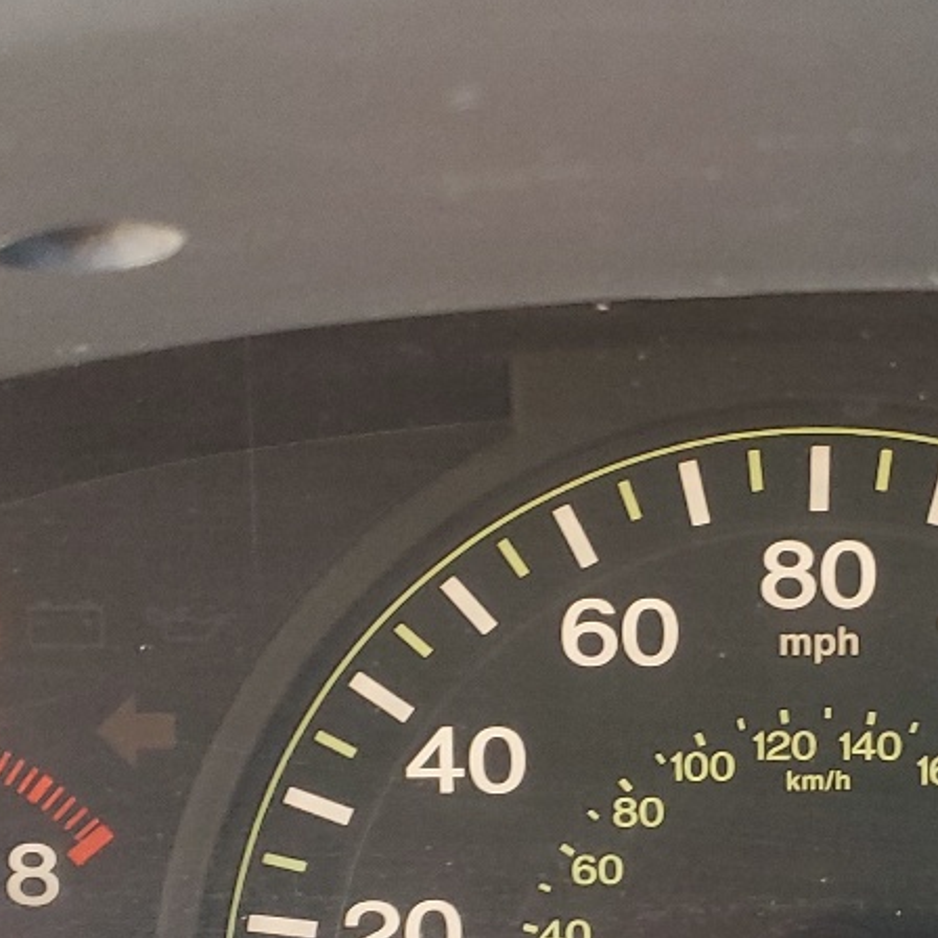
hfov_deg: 20.8
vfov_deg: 20.8
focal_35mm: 82
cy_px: 775
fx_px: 2514
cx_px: 804
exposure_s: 1/60.2
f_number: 1.5
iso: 145
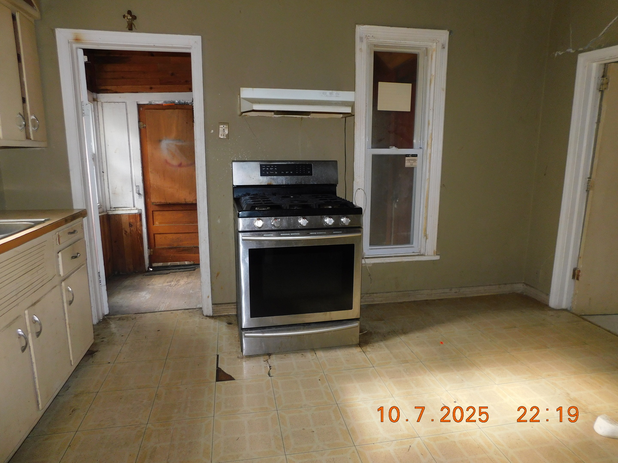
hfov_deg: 73.9
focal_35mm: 23
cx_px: 309
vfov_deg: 58.9
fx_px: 411
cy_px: 232
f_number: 3
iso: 200
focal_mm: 4
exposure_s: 1/30
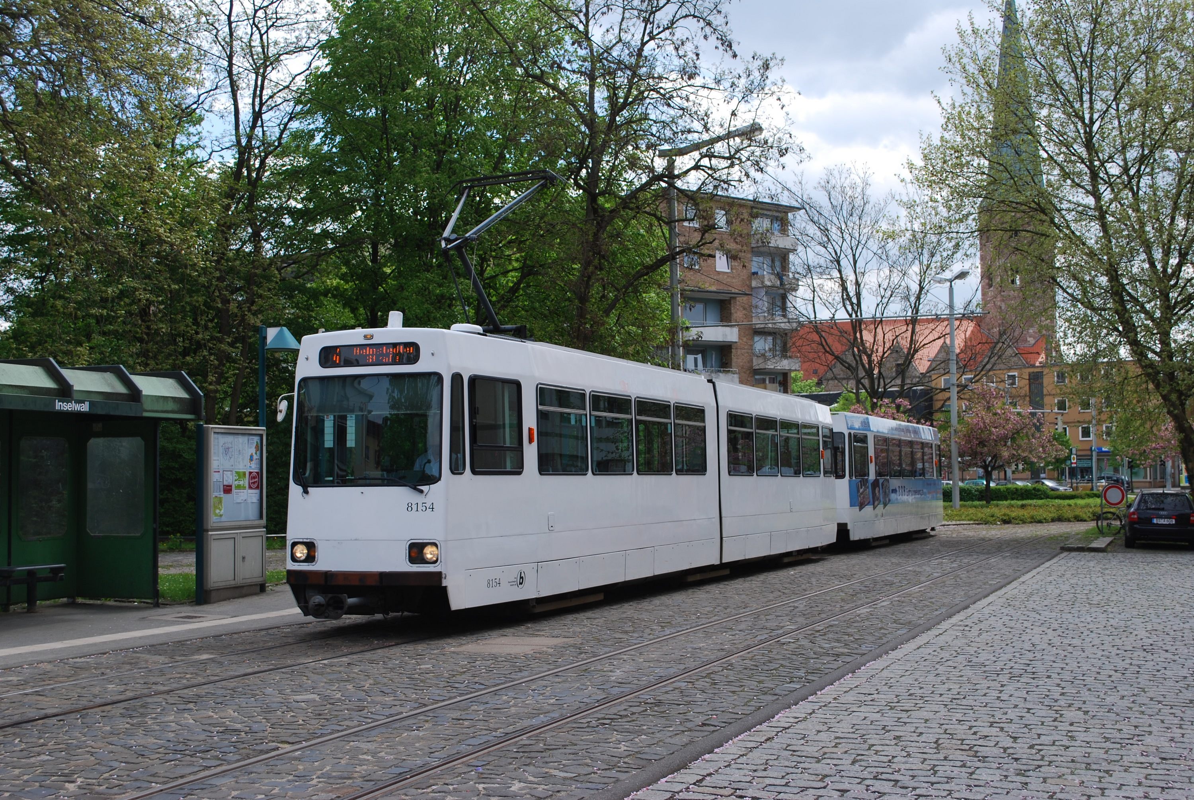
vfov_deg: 28.2
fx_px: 1594
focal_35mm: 48
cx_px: 597
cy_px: 400
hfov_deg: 41.1
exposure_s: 1/200
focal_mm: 32
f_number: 7.1
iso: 100
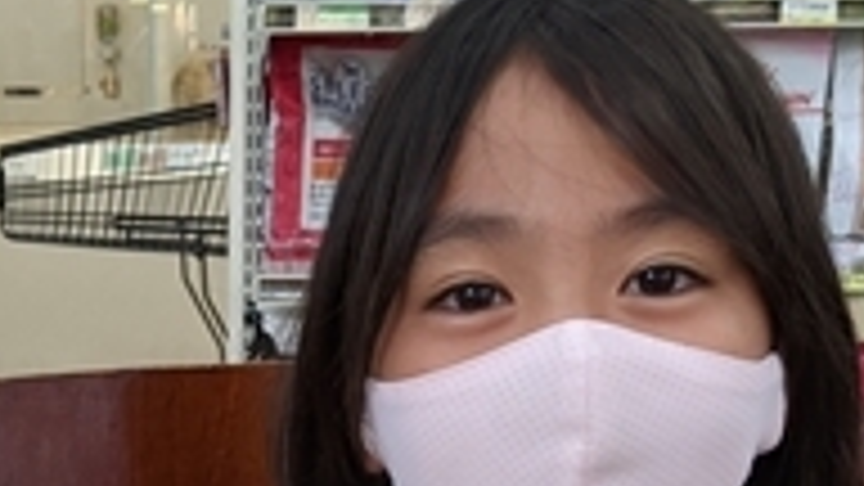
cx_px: 158
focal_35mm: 92
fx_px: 2108
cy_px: 860
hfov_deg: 22.8
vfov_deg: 12.1
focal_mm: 4.44
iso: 101
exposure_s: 1/120
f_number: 1.8
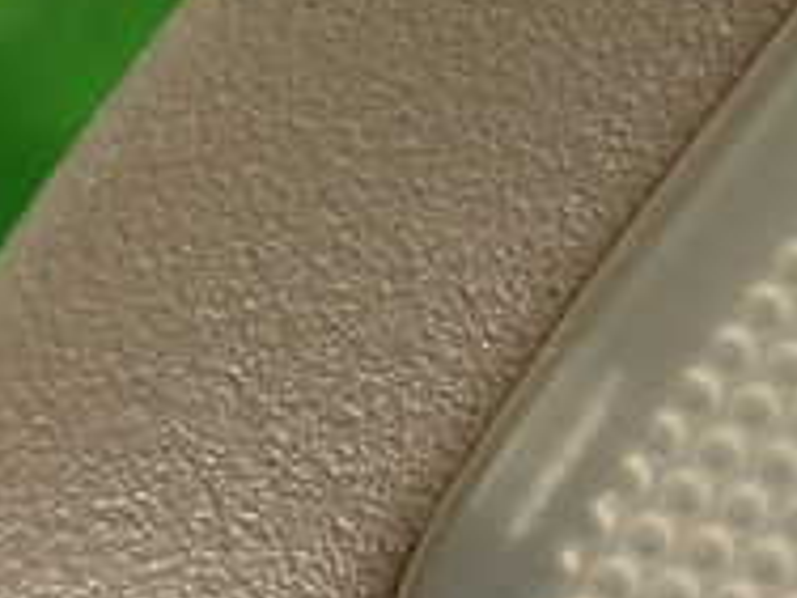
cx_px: 649
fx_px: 2348
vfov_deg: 13.8
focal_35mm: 102
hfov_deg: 19.1
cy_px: -225
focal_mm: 5.79
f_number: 2.4
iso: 100
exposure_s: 1/60
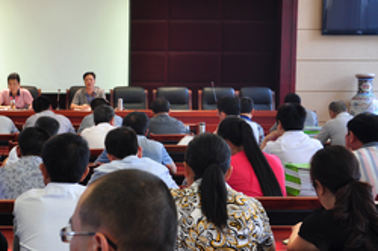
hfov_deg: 26.9
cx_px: 24
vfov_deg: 18.9
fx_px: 755
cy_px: 130
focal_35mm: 72
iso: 200
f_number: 3.8
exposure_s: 1/20
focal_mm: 24
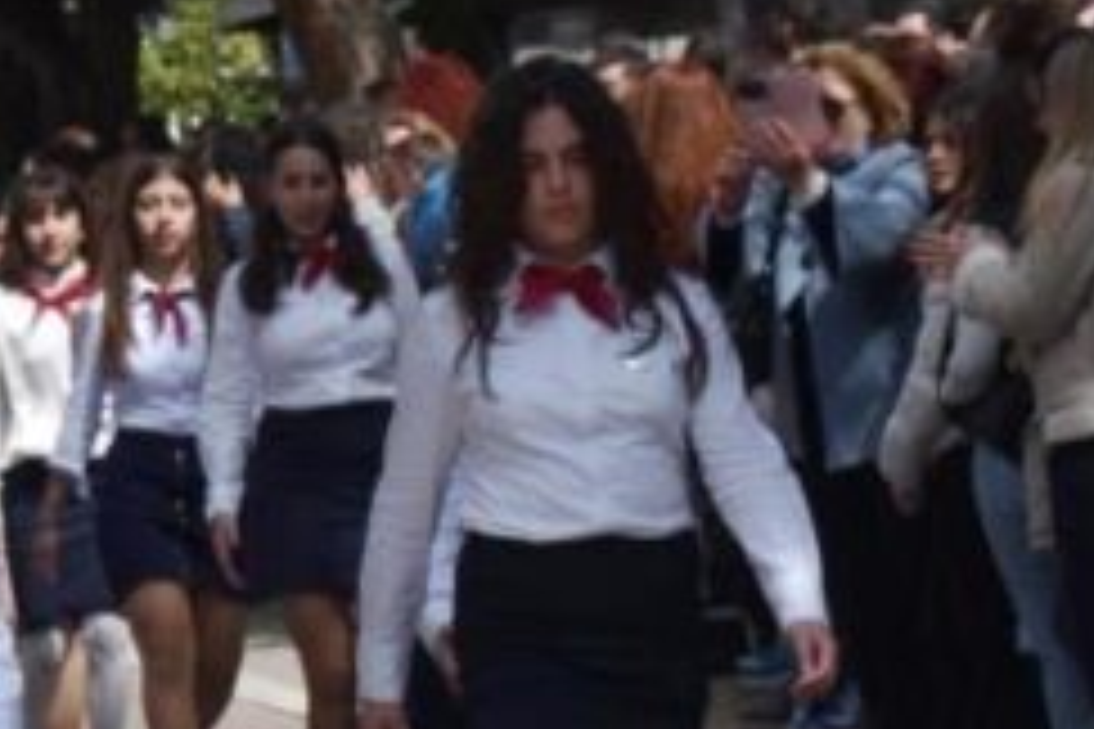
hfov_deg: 7.9
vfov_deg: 5.3
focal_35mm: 261
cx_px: -5
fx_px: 7918
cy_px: 410
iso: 100
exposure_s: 1/320
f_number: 9
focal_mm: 55
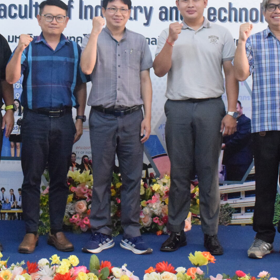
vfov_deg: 23.4
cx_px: 110
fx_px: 668
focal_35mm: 73
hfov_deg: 23.6
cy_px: 67
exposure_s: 1/90
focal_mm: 24
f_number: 5.6
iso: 8000
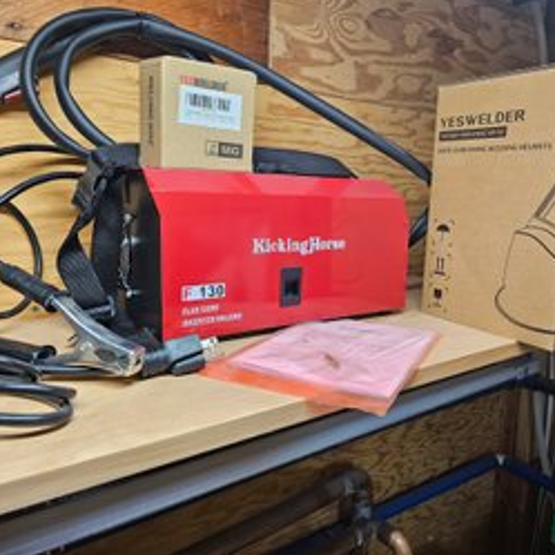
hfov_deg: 57.2
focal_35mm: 28
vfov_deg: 57.3
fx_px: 508
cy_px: 273
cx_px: 304
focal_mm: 6.3
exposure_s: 1/120
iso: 160
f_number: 1.7
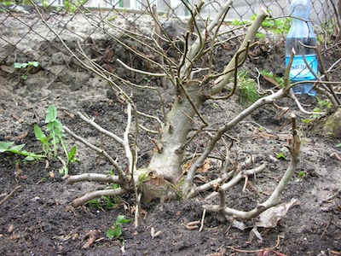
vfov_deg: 40.7
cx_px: 170
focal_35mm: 35
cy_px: 128
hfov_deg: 52.6
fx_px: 345
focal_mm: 5.8
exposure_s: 1/78.8
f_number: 3
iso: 50
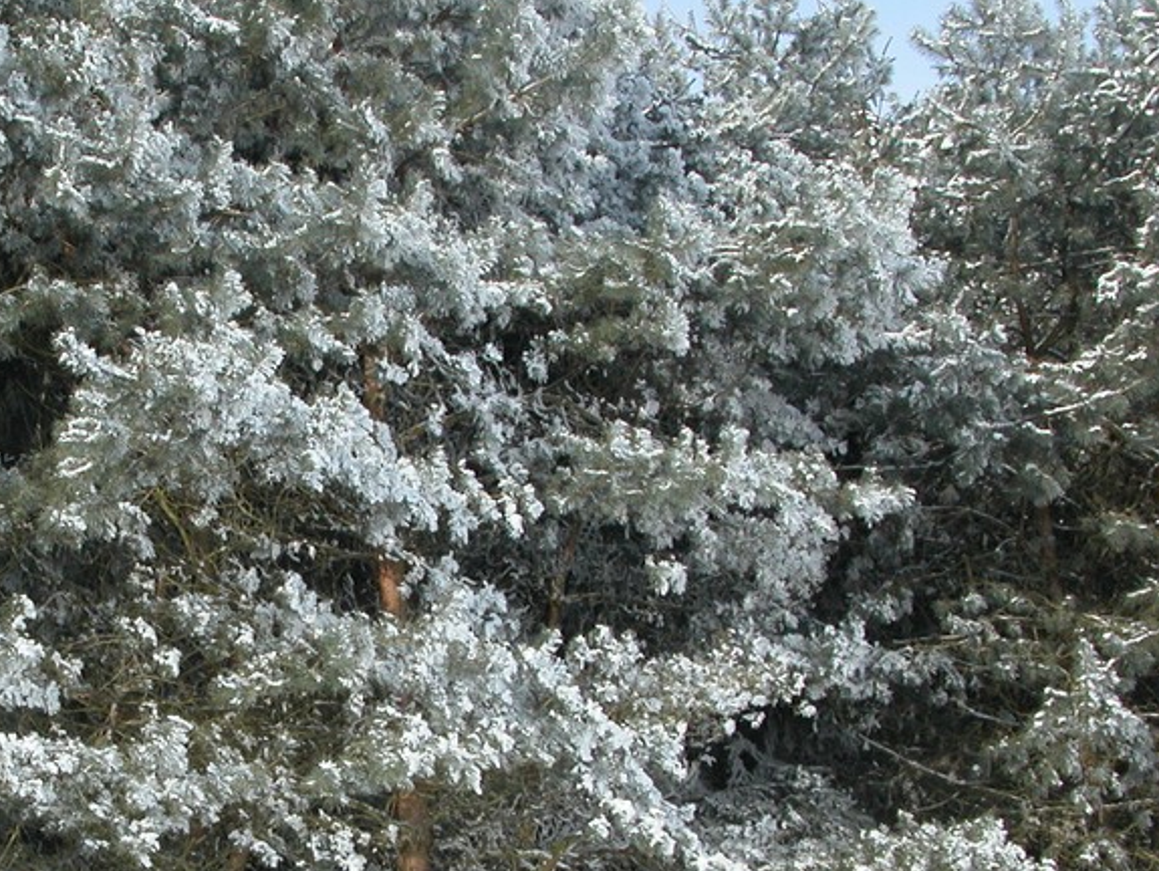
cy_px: 637
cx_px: 171
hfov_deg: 26.0
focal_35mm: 73
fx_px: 2446
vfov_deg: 20.1
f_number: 5
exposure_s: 1/496
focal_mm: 8.9
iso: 100
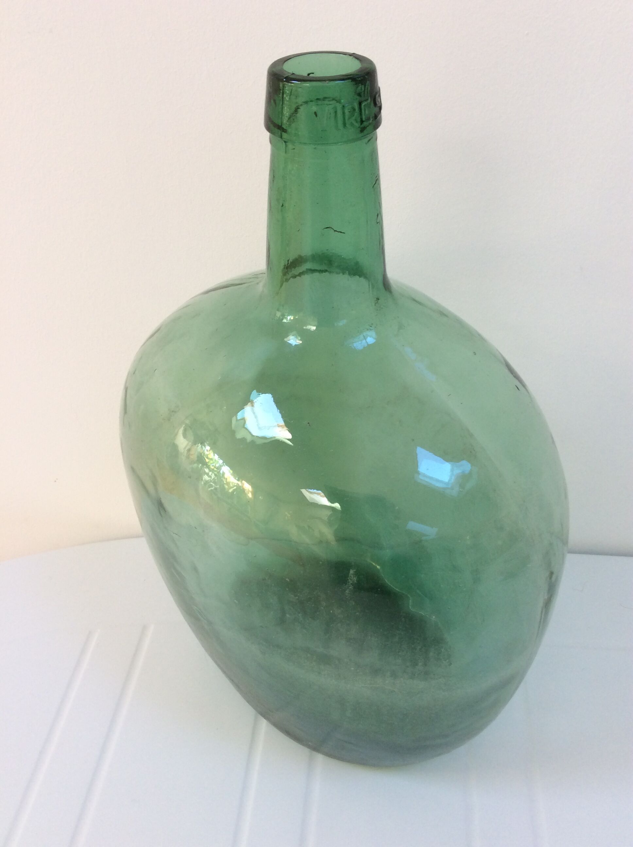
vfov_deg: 56.9
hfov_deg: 44.1
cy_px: 424
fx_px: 782
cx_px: 316
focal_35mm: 32
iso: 40
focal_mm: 3.3
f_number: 2.4
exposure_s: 1/25
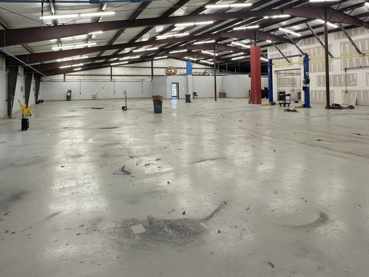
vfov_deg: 57.1
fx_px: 245
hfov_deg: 73.7
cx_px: 165
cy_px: 84
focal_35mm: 23
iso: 200
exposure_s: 1/120
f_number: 2.2
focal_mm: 2.22
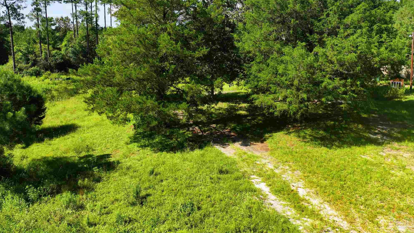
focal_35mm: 27
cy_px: 74
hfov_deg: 69.8
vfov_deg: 42.2
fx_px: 296
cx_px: 213
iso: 100
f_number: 2.8
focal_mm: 12.29
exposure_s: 1/1600
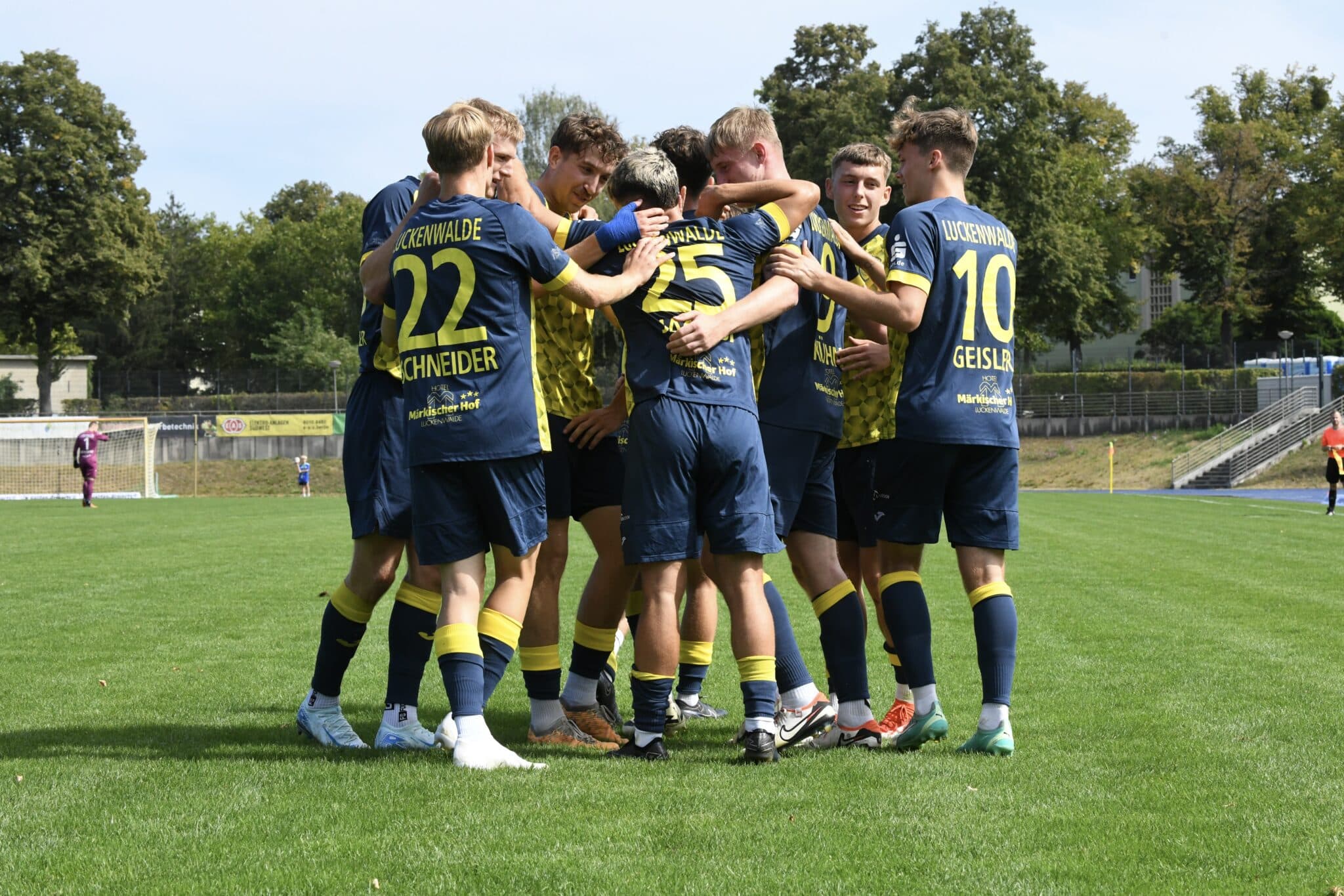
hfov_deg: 25.4
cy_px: 448
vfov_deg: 17.1
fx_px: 2986
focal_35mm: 80
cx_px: 672
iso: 2000
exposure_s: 1/1600
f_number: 11
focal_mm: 80
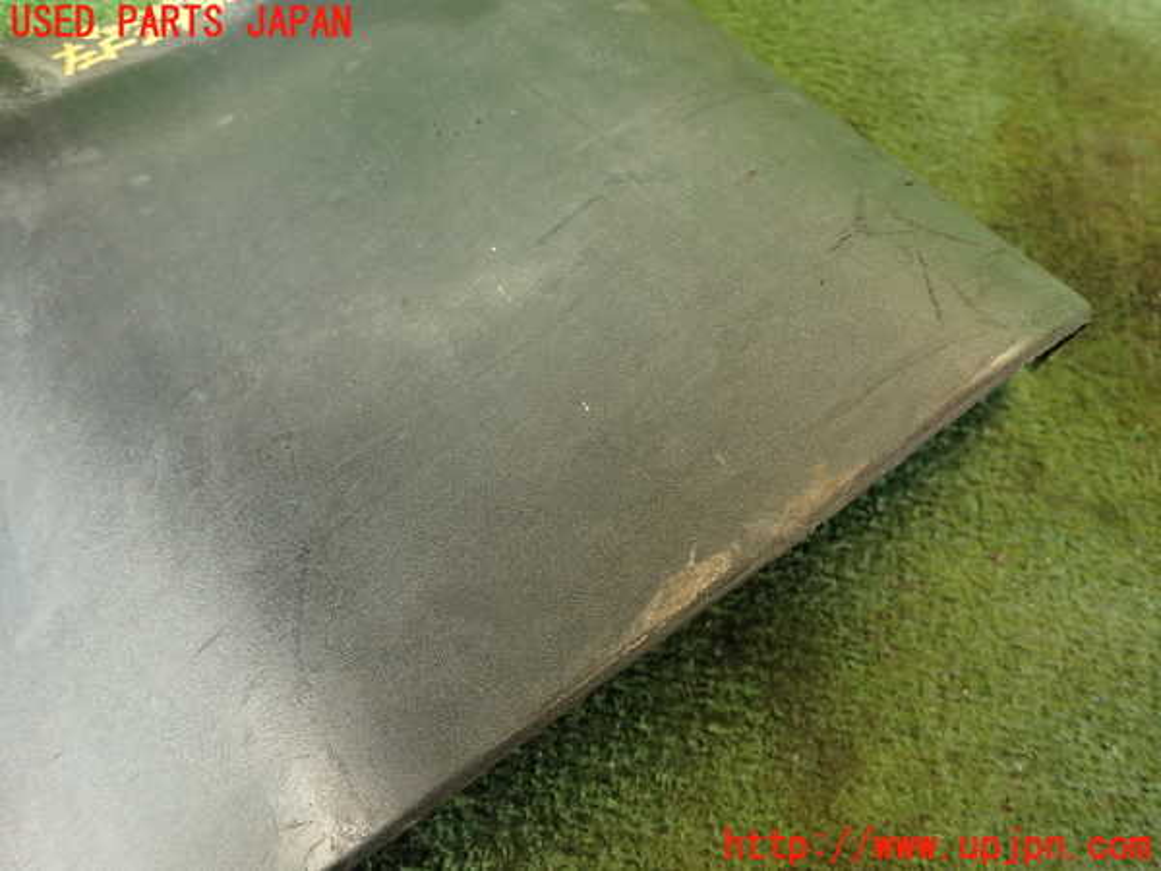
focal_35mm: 25
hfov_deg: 69.4
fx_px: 838
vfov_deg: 54.9
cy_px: 436
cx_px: 580
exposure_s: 1/30
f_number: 2
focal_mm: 4.5
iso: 320
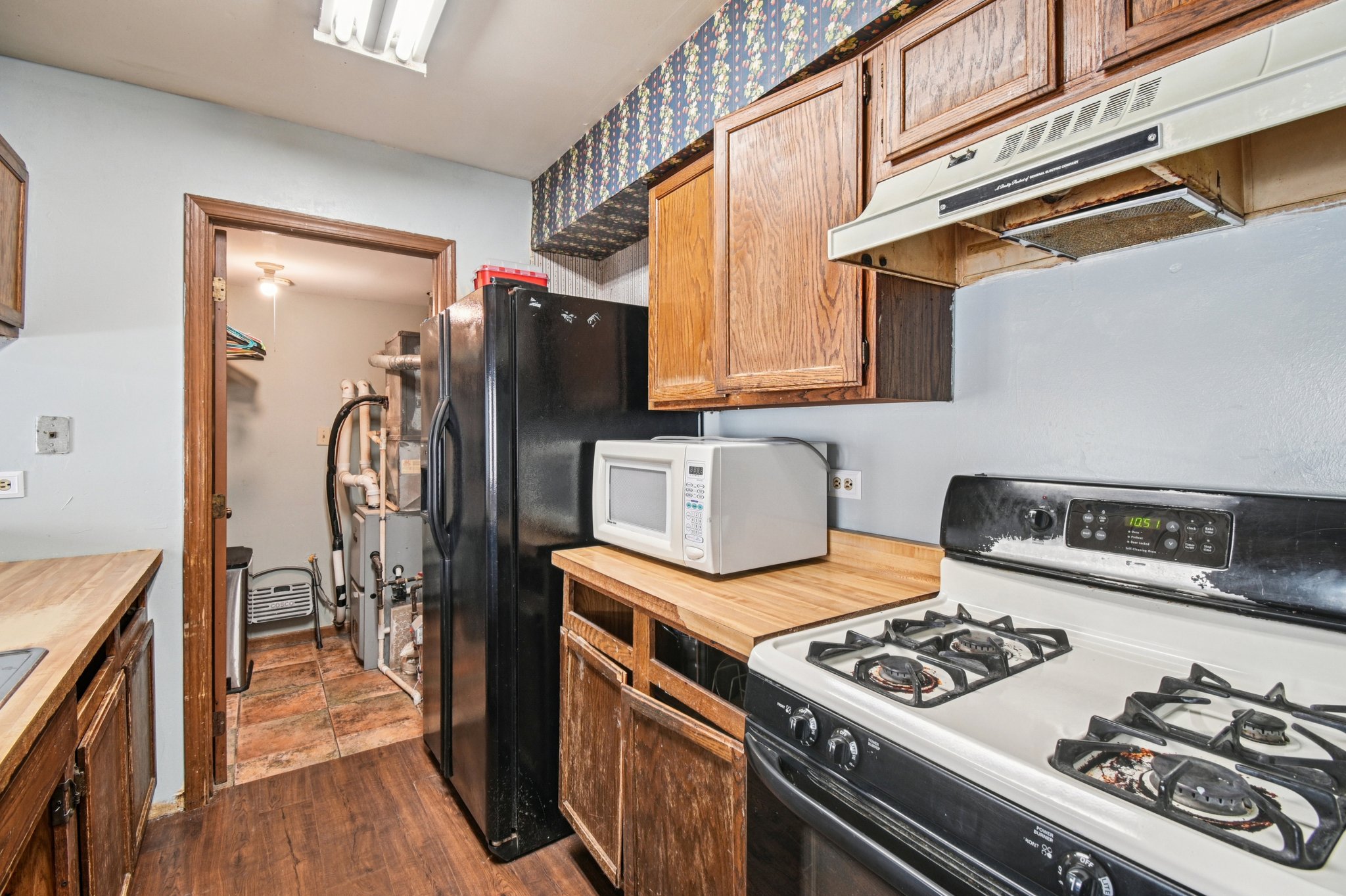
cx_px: 673
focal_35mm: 15
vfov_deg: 77.3
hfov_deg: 100.4
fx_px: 560
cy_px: 448
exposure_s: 1/5
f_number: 8
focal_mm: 10
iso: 400
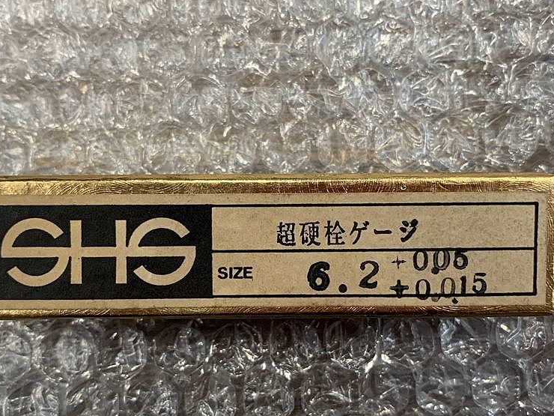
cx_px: 258
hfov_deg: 51.3
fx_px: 576
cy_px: 226
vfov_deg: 39.6
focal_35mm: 36
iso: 160
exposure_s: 1/60
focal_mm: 4.25
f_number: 1.8
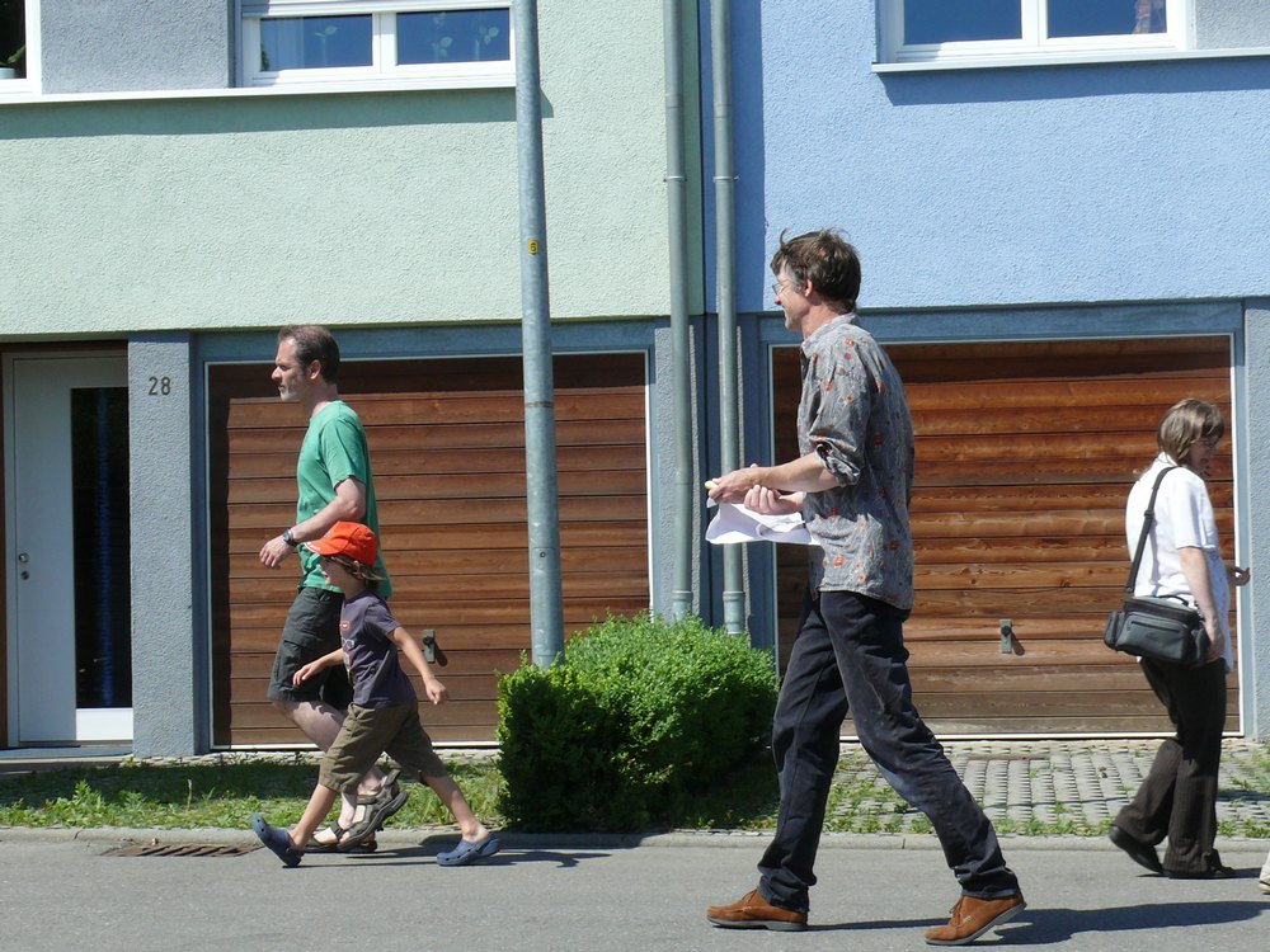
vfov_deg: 17.0
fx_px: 3192
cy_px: 476
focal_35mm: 87
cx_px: 635
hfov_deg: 22.5
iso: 100
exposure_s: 1/400
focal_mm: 13.7
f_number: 5.6
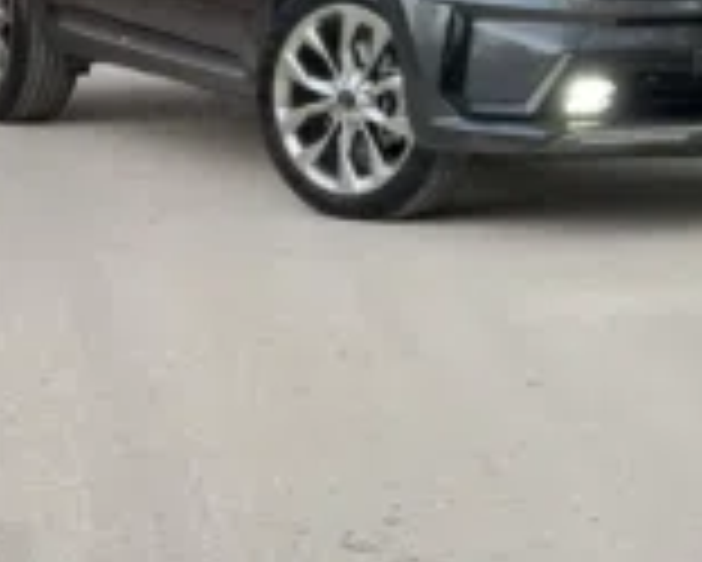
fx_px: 4012
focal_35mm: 193
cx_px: 518
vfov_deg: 8.0
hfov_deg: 10.0
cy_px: -27
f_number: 2.8
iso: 400
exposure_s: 1/39
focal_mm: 9
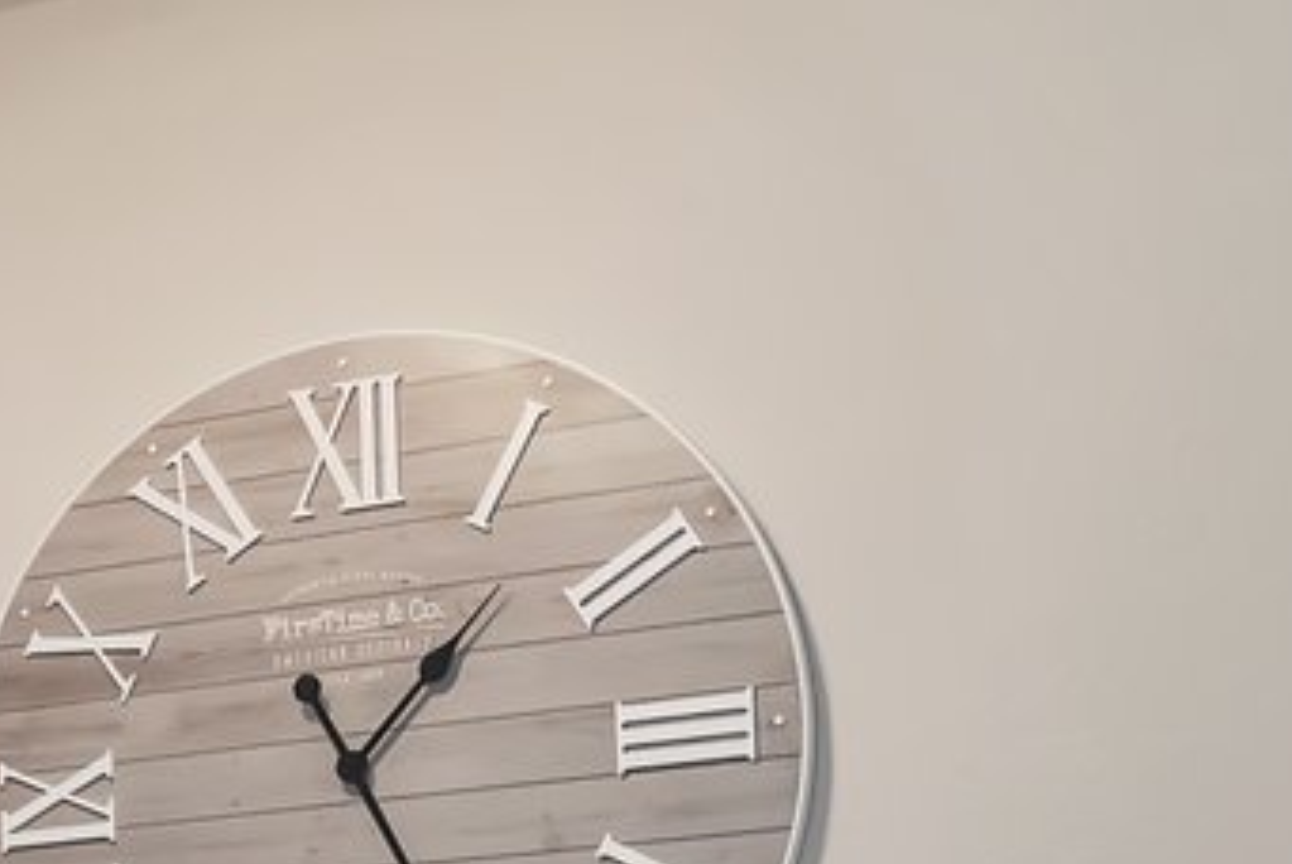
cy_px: 1491
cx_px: -409
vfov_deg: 13.8
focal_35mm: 90
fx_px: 3233
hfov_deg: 20.5
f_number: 4
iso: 400
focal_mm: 10
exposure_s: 1/40
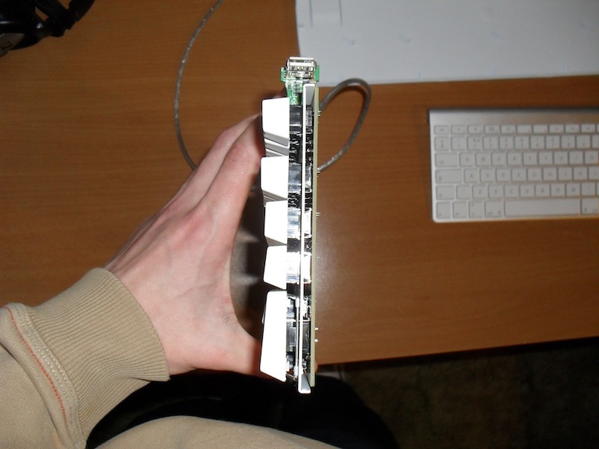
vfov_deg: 40.7
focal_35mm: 35
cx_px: 300
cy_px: 224
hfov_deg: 52.6
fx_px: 606
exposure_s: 1/45
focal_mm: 6.3
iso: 200
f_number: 3.2
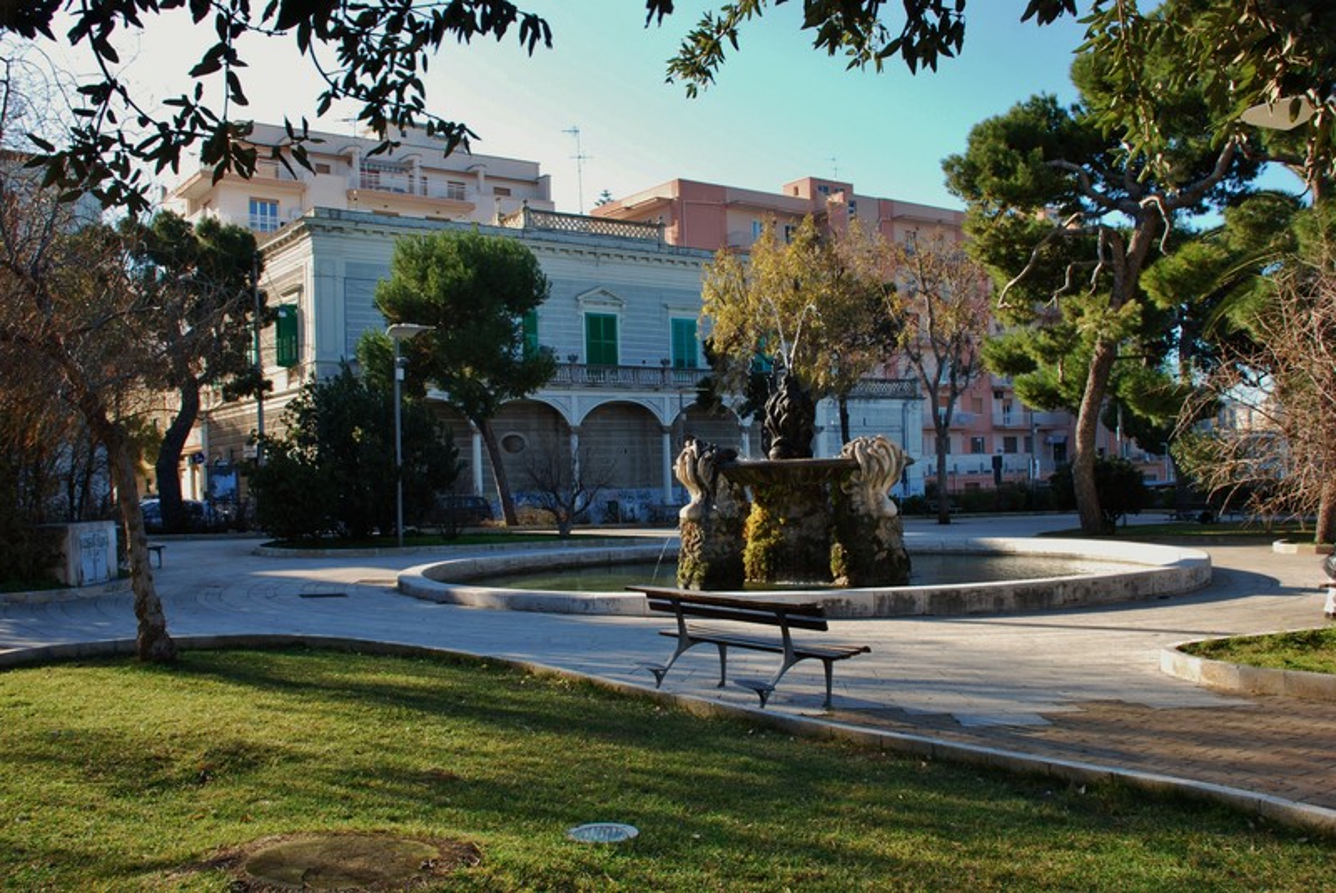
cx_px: 668
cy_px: 446
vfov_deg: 40.0
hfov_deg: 57.2
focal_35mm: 33
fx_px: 1226
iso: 200
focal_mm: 22
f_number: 9
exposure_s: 1/100
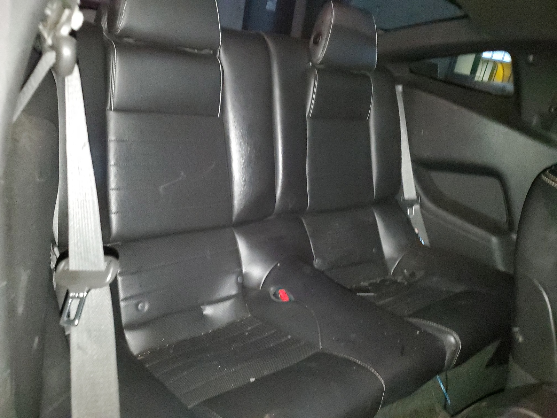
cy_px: 209
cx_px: 278
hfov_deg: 67.3
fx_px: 418
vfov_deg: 53.1
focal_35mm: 26
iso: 1068
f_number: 1.5
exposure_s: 1/12
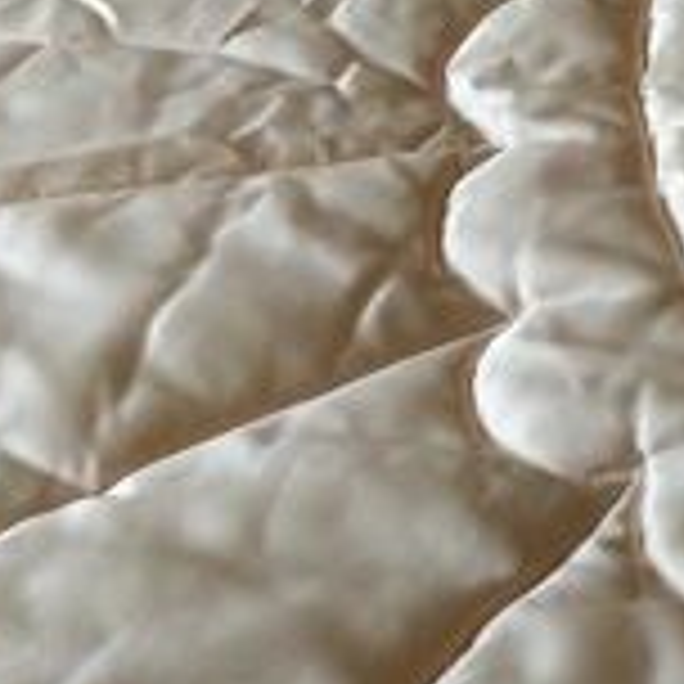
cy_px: 54
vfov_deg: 17.6
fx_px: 2168
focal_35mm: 97
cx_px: 945
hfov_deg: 16.7
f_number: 1.8
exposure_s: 1/33.3
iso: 310
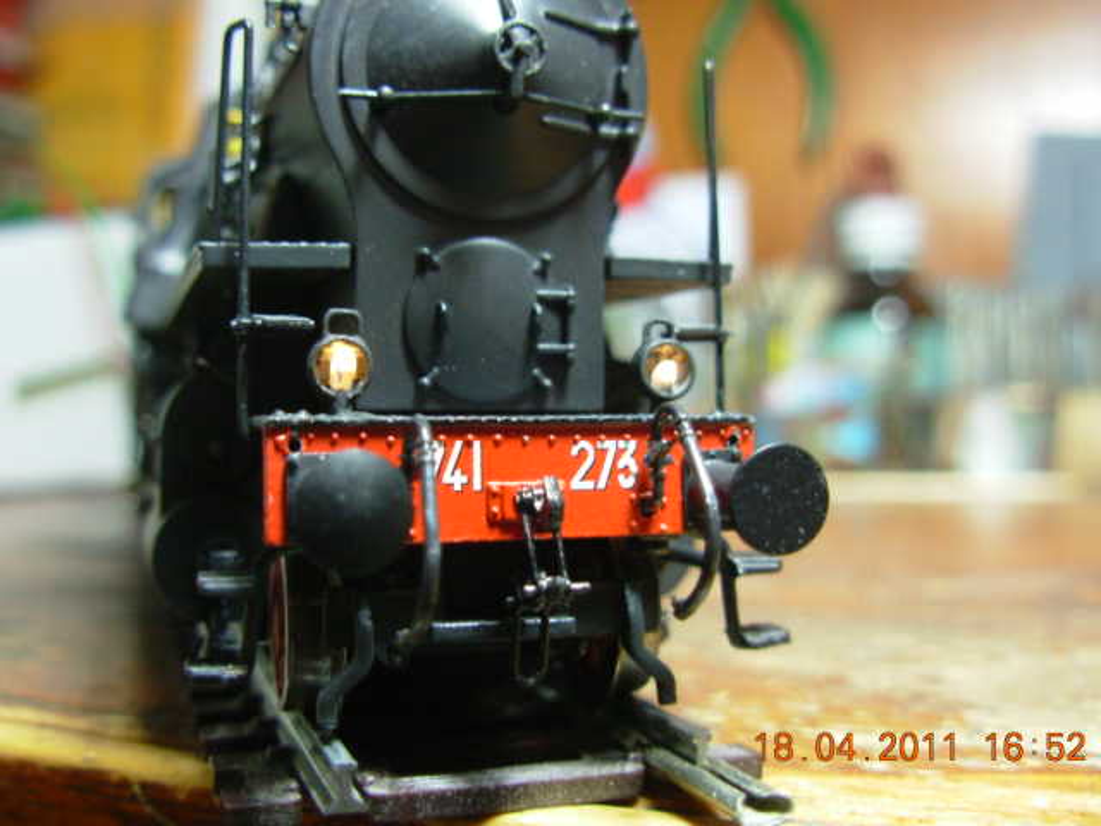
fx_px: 1209
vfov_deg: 37.7
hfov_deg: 49.0
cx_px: 550
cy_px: 413
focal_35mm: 38
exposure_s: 1/15.1
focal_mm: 6.3
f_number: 2.9
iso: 159
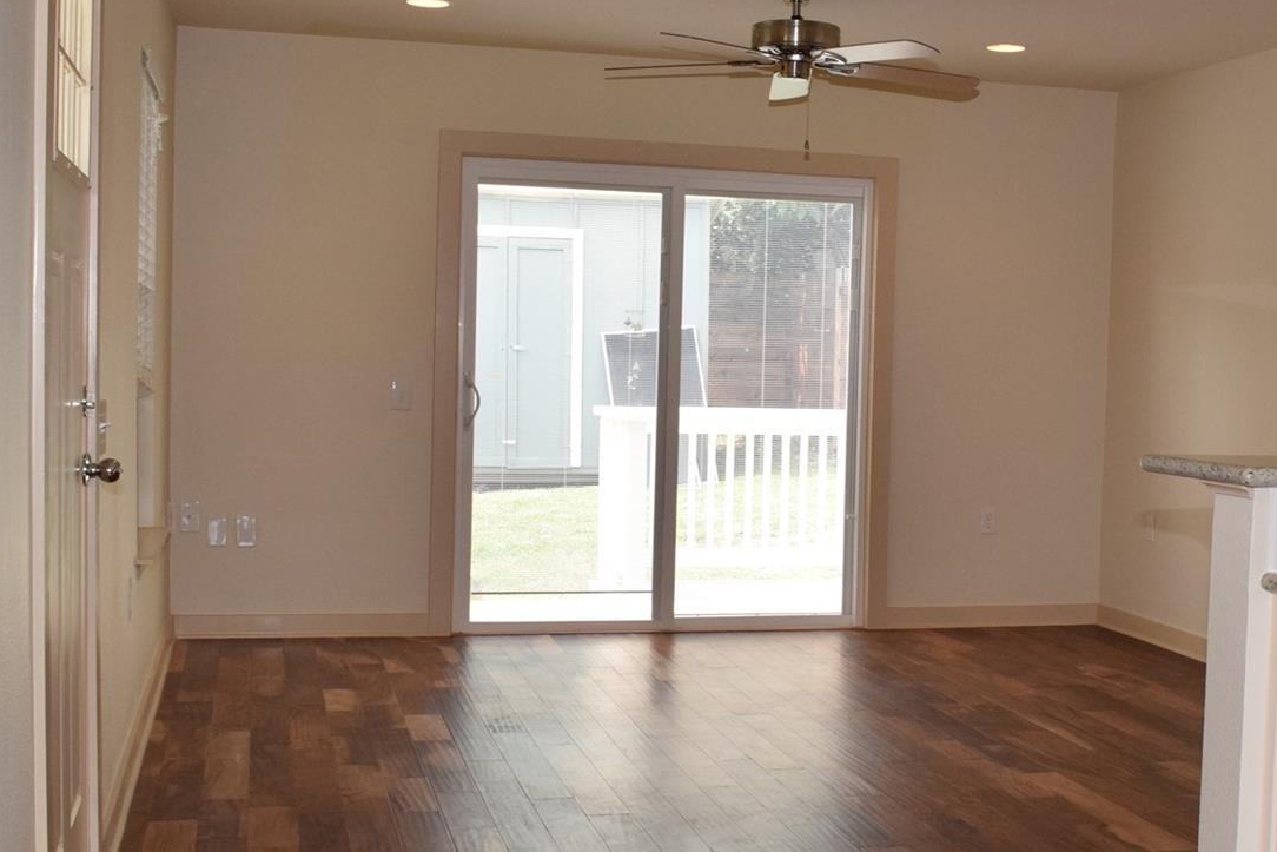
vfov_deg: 26.5
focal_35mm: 51
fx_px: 1809
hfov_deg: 38.4
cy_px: 468
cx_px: 849
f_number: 9
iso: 800
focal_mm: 18
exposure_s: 1/200
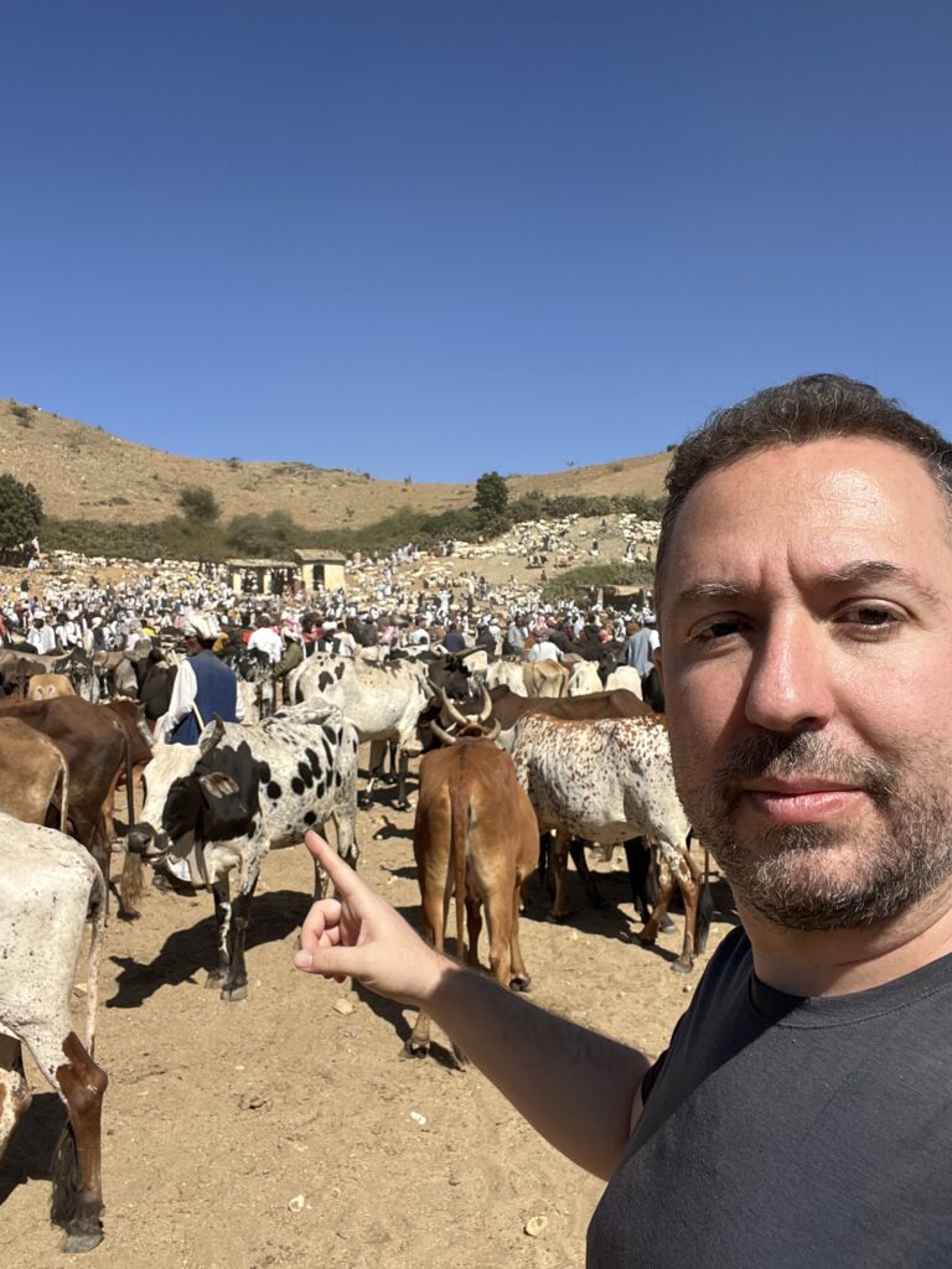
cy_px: 634
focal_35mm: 30
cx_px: 476
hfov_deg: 46.8
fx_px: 1100
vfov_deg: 60.0
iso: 32
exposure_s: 1/1058
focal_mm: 2.71
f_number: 2.2
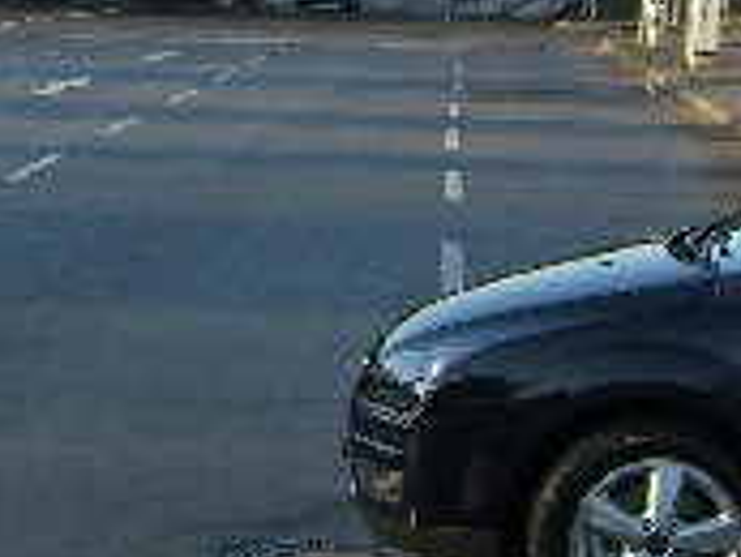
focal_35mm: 128
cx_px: 6
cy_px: -36
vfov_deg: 11.4
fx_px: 2742
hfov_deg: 15.1
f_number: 4
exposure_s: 1/200
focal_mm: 7.9
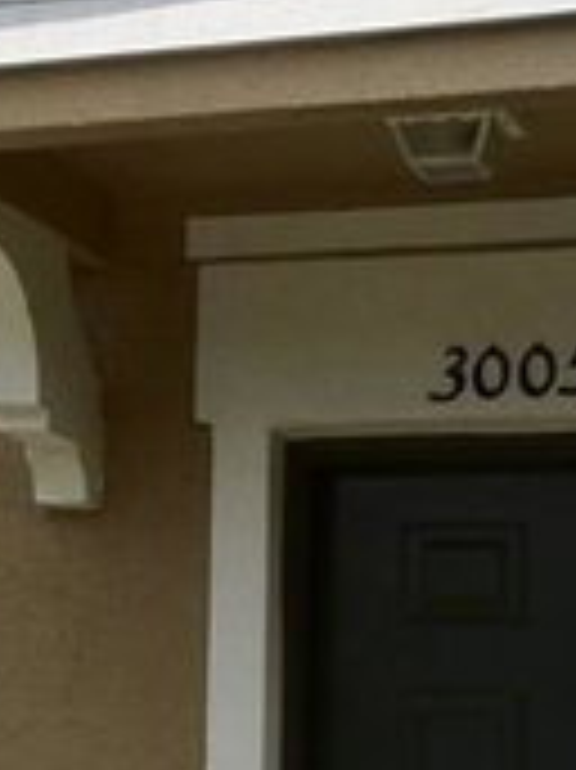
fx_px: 3110
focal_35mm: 140
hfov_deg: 10.5
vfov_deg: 14.1
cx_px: 0
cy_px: 299
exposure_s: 1/909
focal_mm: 3.85
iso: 80
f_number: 2.8
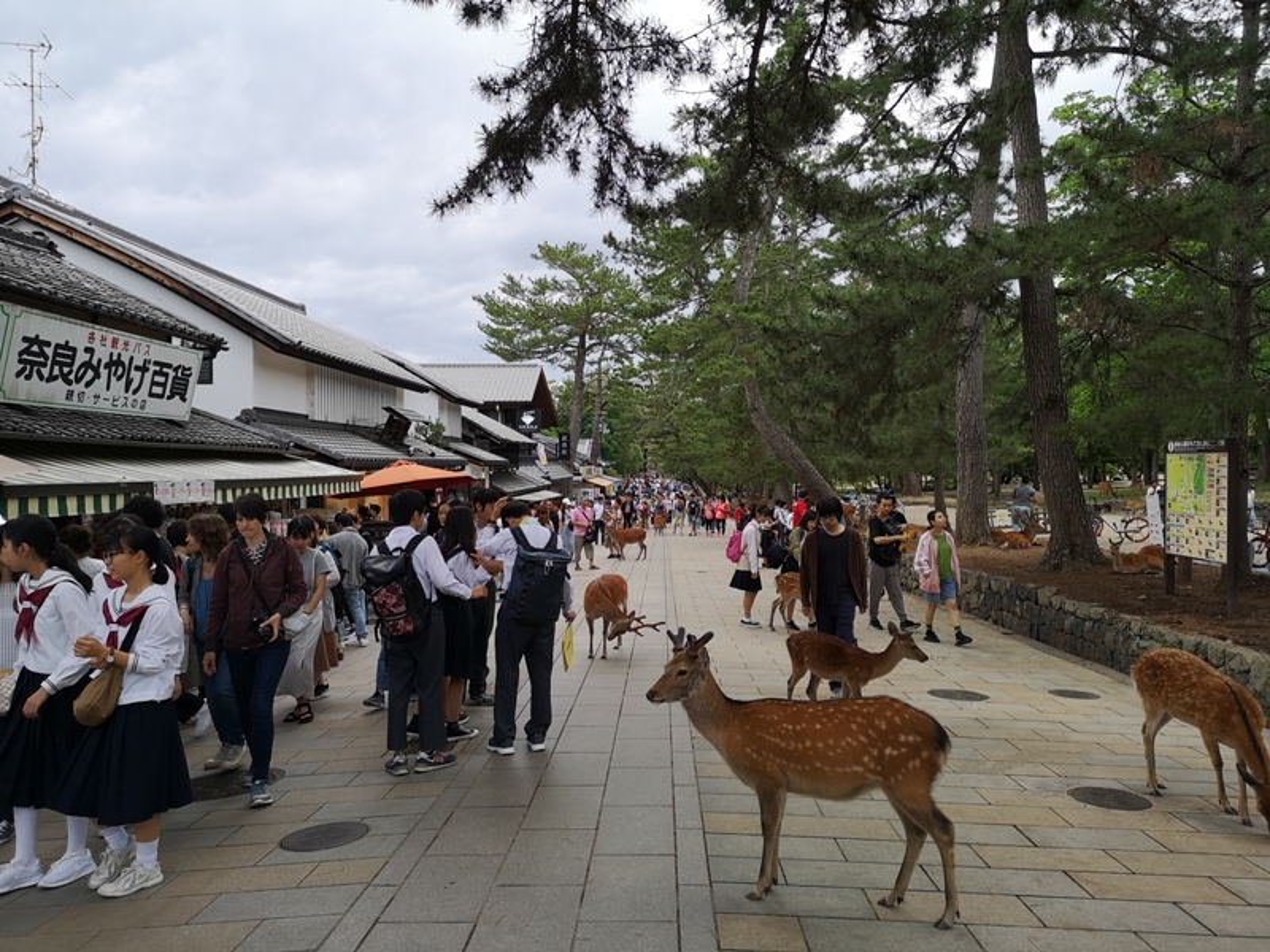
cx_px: 635
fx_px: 991
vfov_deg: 51.4
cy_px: 476
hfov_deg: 65.3
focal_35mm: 27
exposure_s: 1/397
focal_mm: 3.95
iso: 50
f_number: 1.8
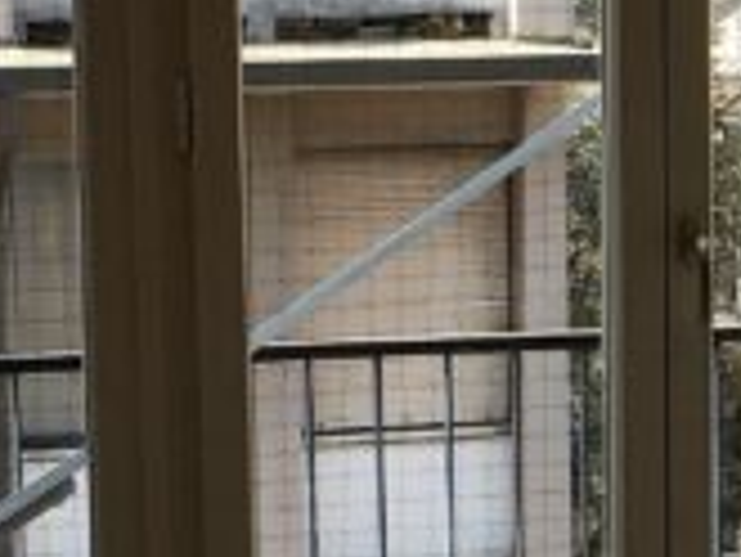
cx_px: 817
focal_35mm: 180
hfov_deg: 10.8
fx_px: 3856
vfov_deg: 8.2
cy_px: 566
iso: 25
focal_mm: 4.15
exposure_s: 1/100
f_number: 2.2
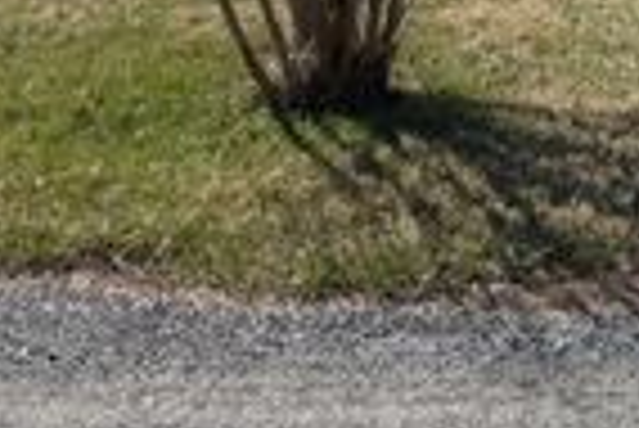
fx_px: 1564
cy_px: -358
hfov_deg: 20.1
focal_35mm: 88
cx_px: 940
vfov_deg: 13.8
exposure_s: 1/5714
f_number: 1.78
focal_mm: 6.76
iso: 100
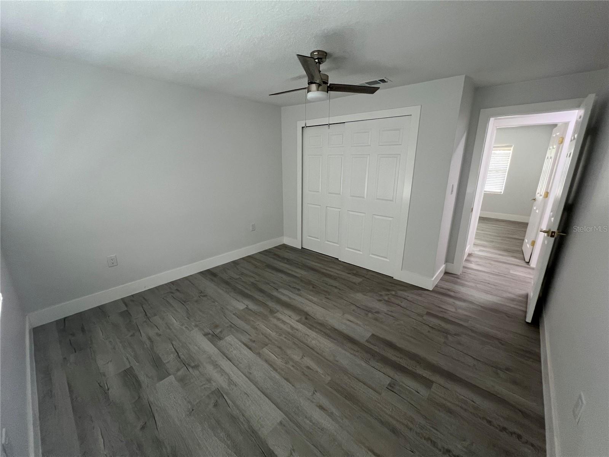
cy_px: 228
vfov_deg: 89.9
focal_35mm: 13
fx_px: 229
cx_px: 304
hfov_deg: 106.2
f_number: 1.8
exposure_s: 1/82
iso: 250
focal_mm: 1.57
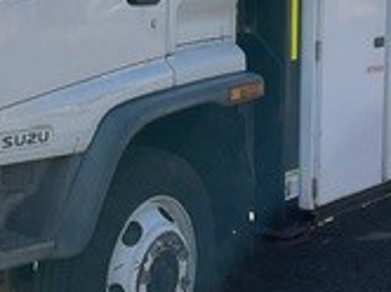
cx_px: 99
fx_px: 1263
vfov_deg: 12.8
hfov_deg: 17.5
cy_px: -64
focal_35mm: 112
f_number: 1.8
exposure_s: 1/1786
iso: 16
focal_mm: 3
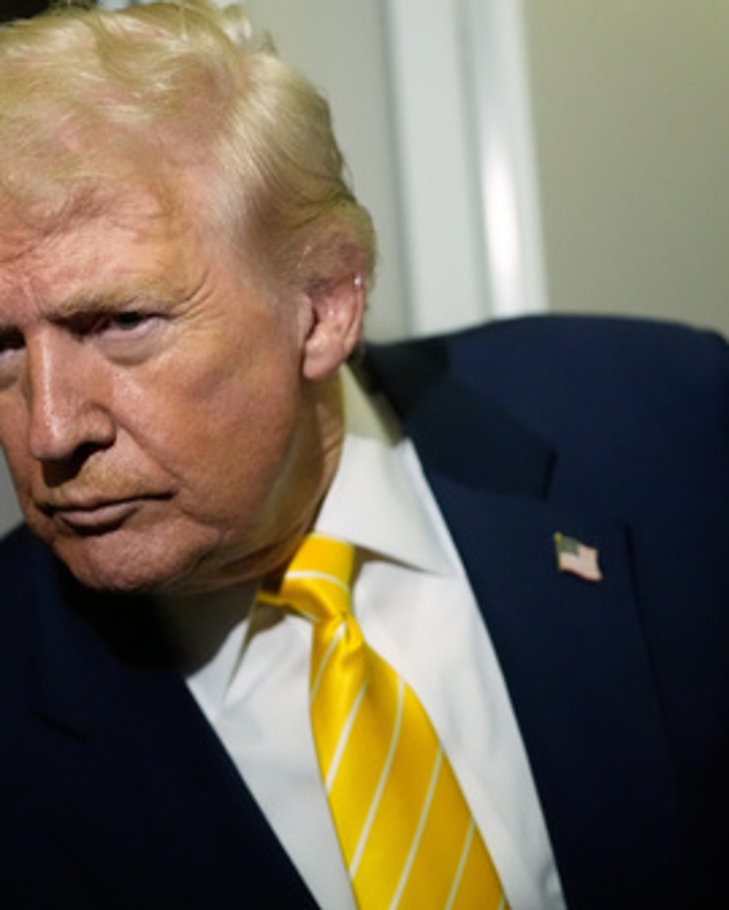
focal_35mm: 100
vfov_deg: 19.2
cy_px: 451
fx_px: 2696
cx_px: 304
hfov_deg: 15.4
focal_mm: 70
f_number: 2.8
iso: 6400
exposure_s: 1/320
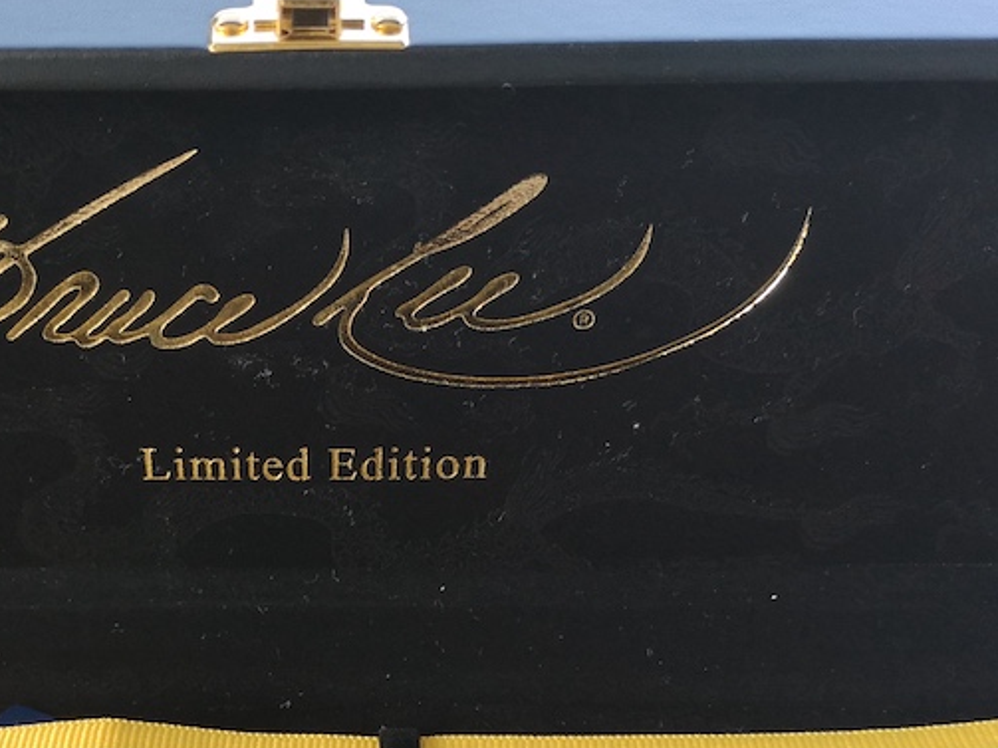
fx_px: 1585
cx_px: 280
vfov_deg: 25.6
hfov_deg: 34.4
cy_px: 694
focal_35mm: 55
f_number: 1.8
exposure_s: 1/125
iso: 50
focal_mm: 3.95
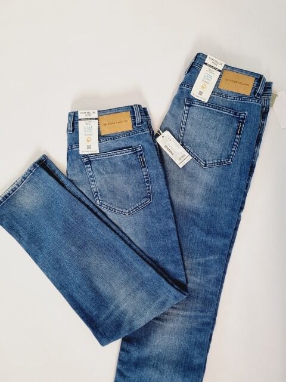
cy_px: 191
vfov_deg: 67.3
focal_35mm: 26
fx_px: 286
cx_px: 143
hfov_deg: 53.1
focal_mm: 5.4
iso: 50
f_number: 1.8
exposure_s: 1/130
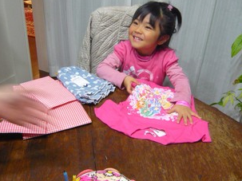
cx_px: 131
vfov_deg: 38.6
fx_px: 259
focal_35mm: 37
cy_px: 77
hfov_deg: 50.1
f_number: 2.8
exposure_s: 1/10
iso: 400
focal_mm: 4.6
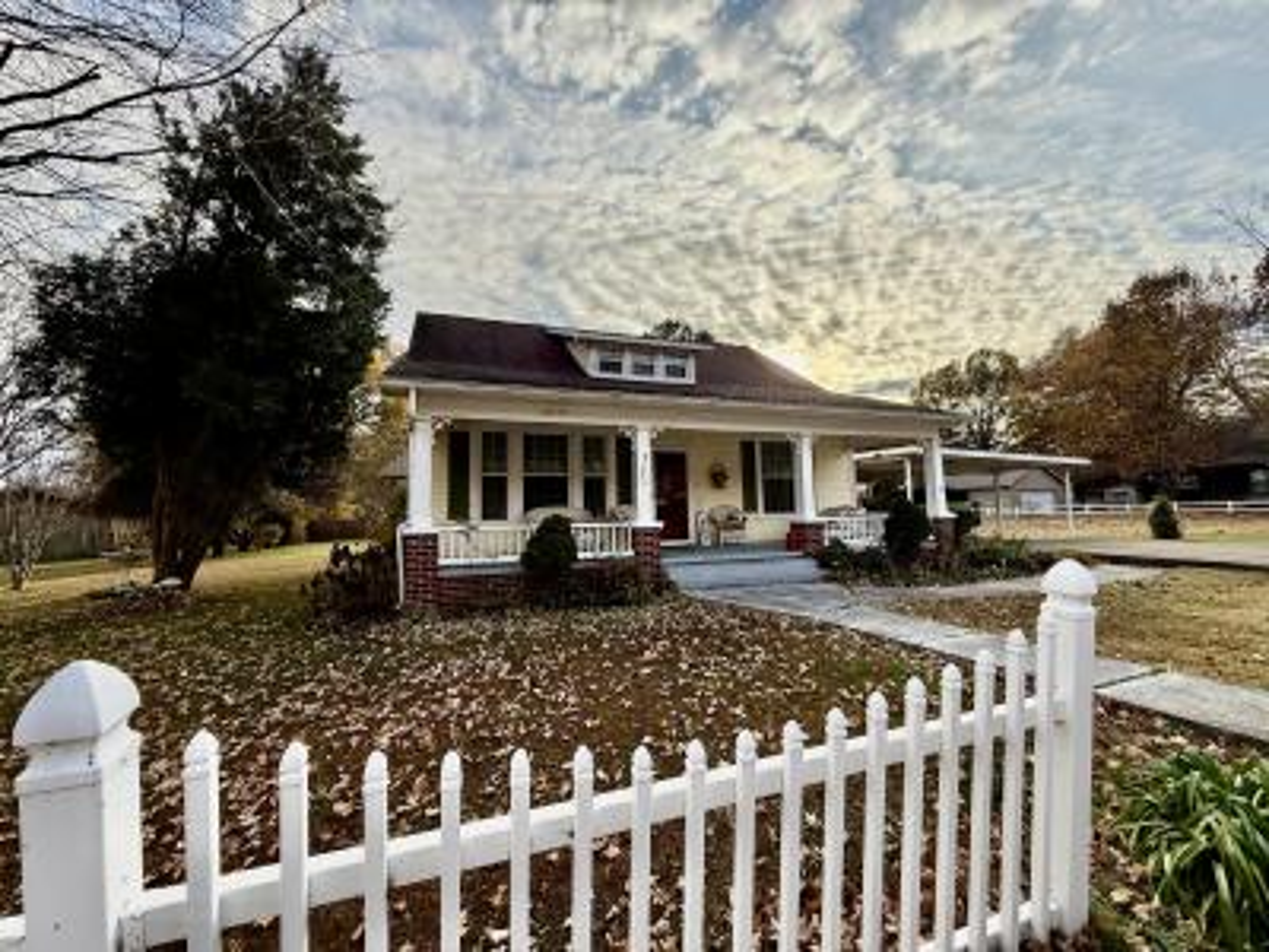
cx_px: 634
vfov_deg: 85.7
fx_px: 513
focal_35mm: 14
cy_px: 476
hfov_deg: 102.1
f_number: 2.2
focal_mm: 2.22
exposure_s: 1/1901
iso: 64
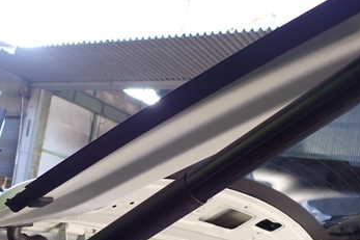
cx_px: 162
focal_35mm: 54
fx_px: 540
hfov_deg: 36.9
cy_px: 198
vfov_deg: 24.6
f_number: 2.3
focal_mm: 5.4
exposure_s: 1/80
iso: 200
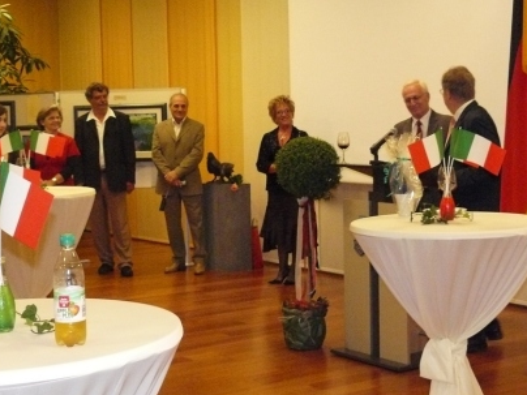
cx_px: 265
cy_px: 167
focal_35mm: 70
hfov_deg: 27.8
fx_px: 1066
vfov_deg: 21.0
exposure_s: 1/60
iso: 800
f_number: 2.8
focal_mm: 8.8
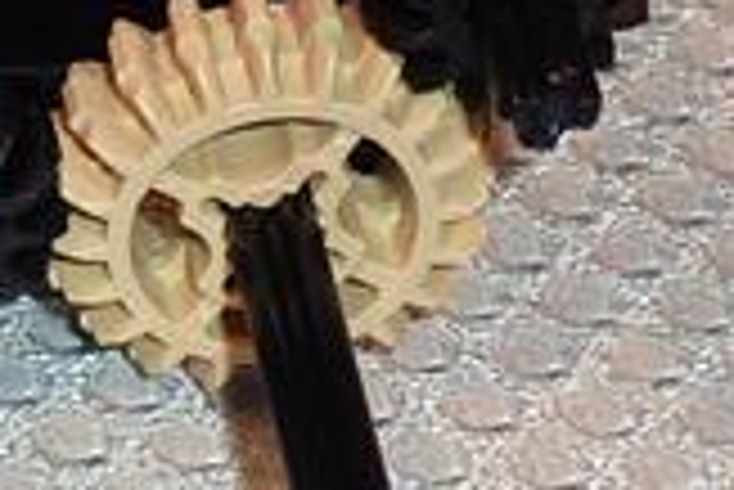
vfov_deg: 4.4
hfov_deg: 6.3
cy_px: 130
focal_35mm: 313
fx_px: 6387
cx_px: -1009
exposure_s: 1/30
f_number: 3.8
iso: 100
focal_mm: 7.9
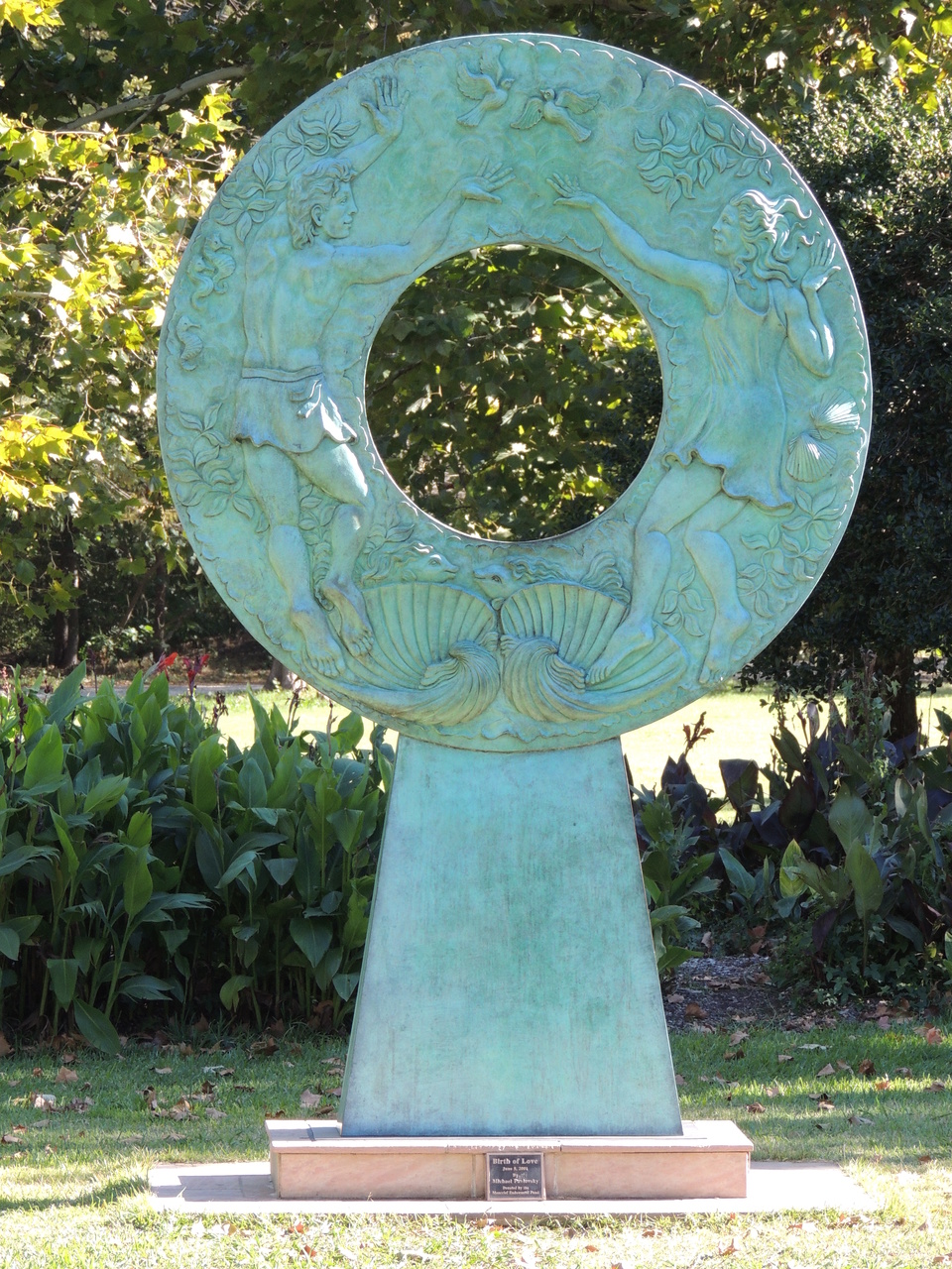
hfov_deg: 6.6
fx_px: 8251
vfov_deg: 8.8
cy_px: 634
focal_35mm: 225
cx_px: 476
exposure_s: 1/200
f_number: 4.6
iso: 250
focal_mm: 40.1
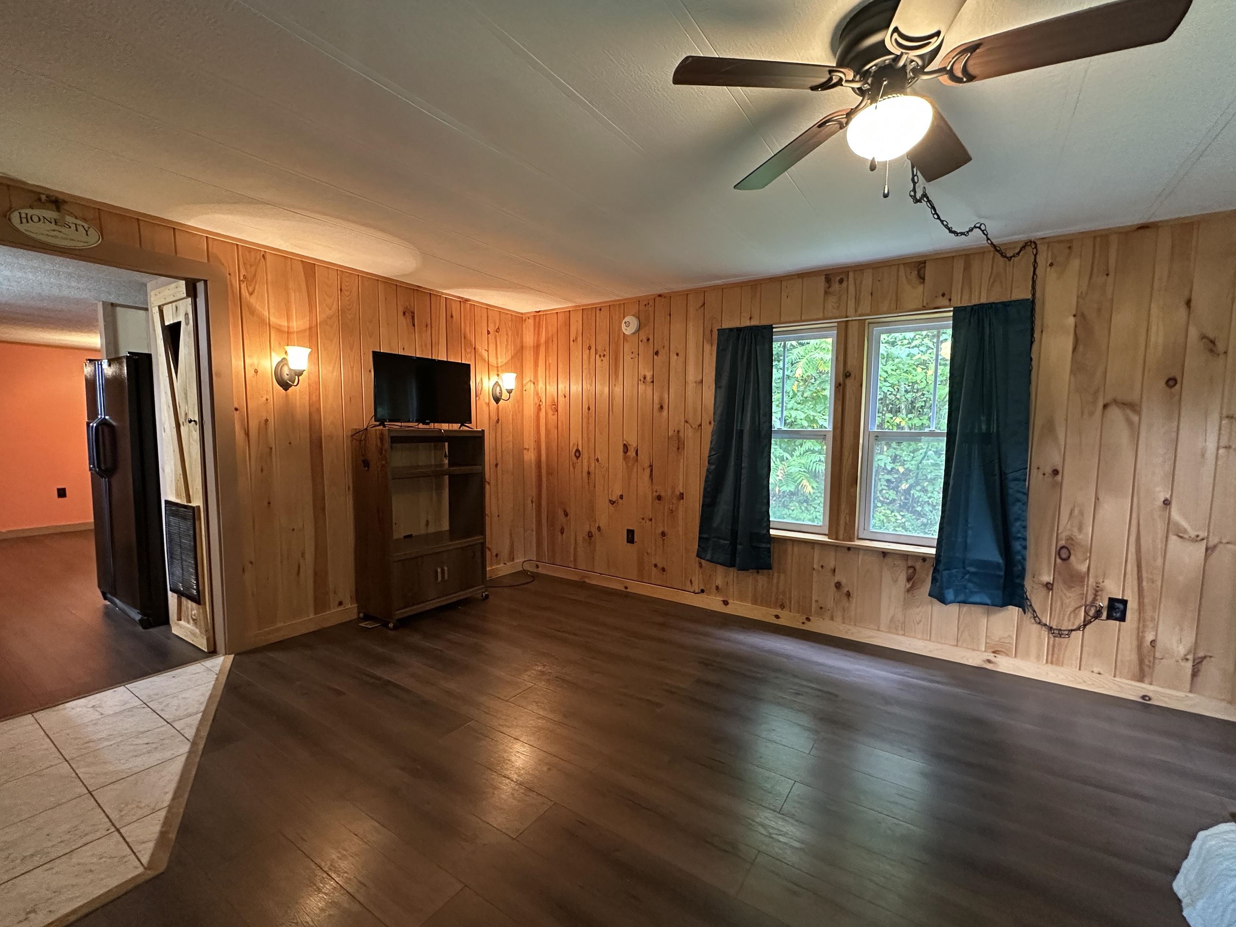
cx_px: 626
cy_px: 478
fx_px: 536
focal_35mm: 15
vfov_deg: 81.7
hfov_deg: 98.2
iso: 640
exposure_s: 1/60
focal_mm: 2.22
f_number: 2.2
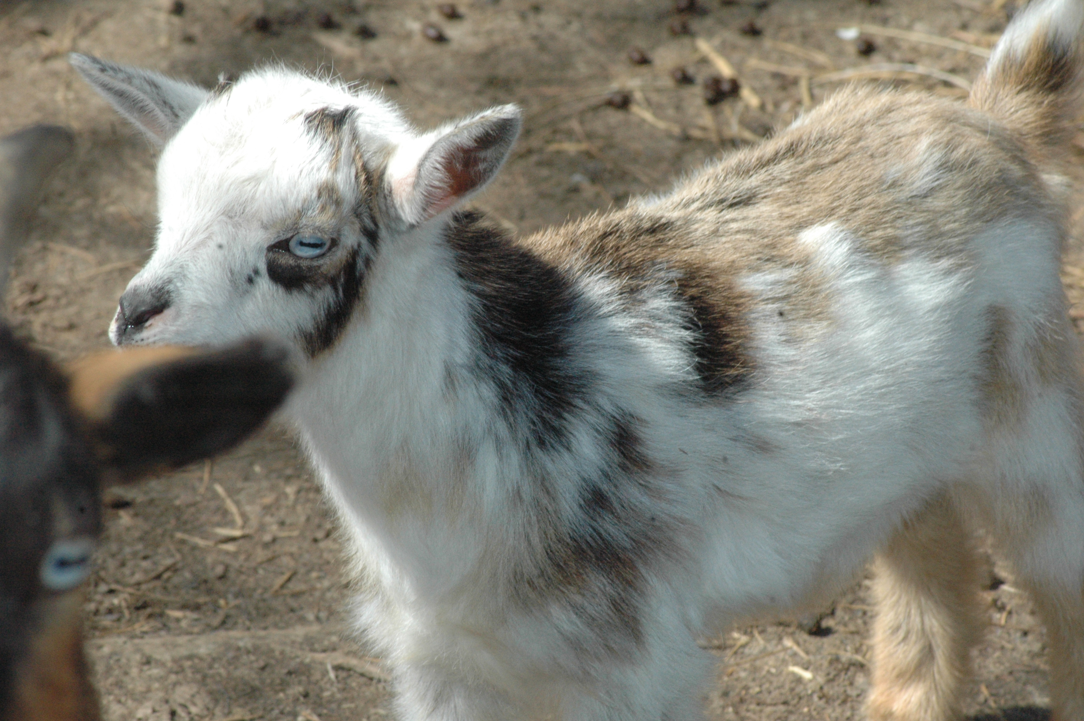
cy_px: 360
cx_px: 542
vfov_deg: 5.1
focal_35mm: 270
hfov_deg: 7.6
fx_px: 8123
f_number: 16
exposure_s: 1/500
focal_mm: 180
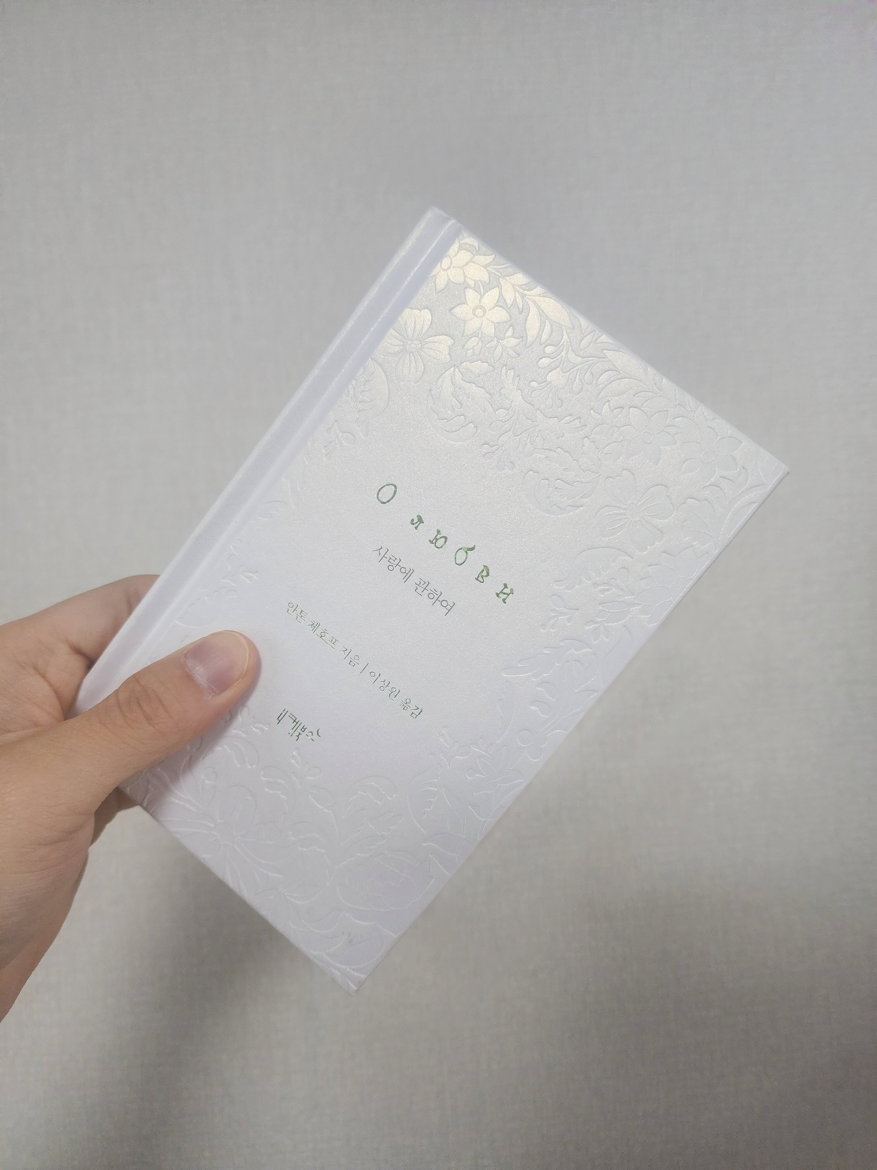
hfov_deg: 58.9
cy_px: 585
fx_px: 777
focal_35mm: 23
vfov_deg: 73.9
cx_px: 438
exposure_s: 1/120
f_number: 1.8
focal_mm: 6.4
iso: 250
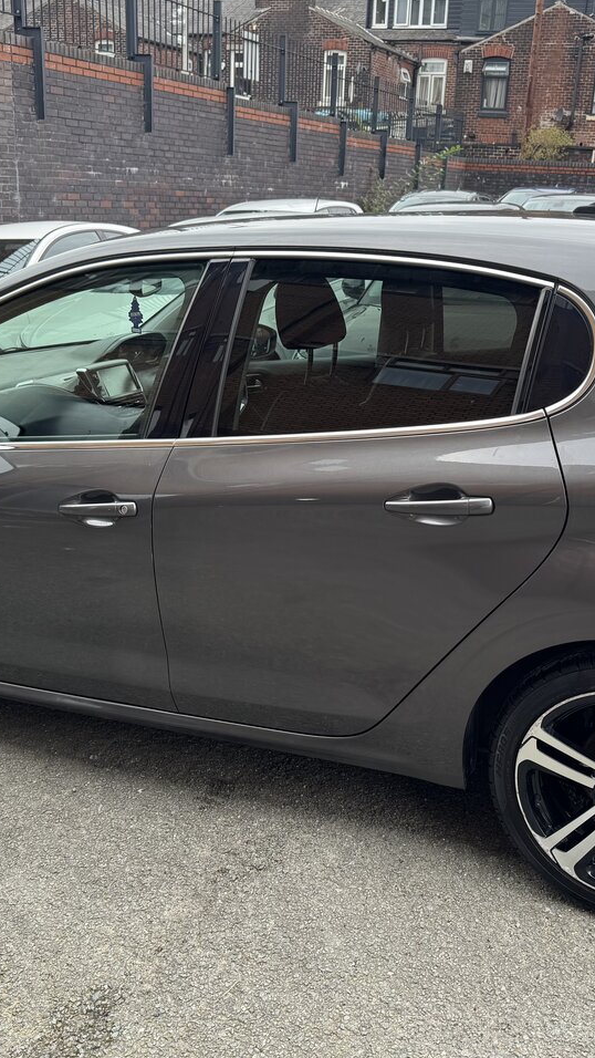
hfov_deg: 33.7
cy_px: 528
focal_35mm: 35
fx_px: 981
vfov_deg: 56.6
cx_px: 338
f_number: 1.78
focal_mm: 6.76
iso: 80
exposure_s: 1/334
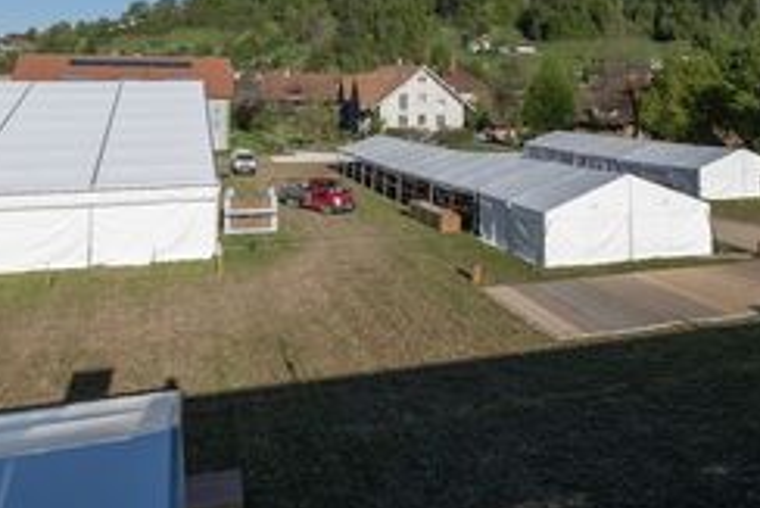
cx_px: 368
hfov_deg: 60.2
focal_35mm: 31
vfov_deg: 39.2
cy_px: 47
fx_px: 655
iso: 200
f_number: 22
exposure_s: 1/100
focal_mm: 14
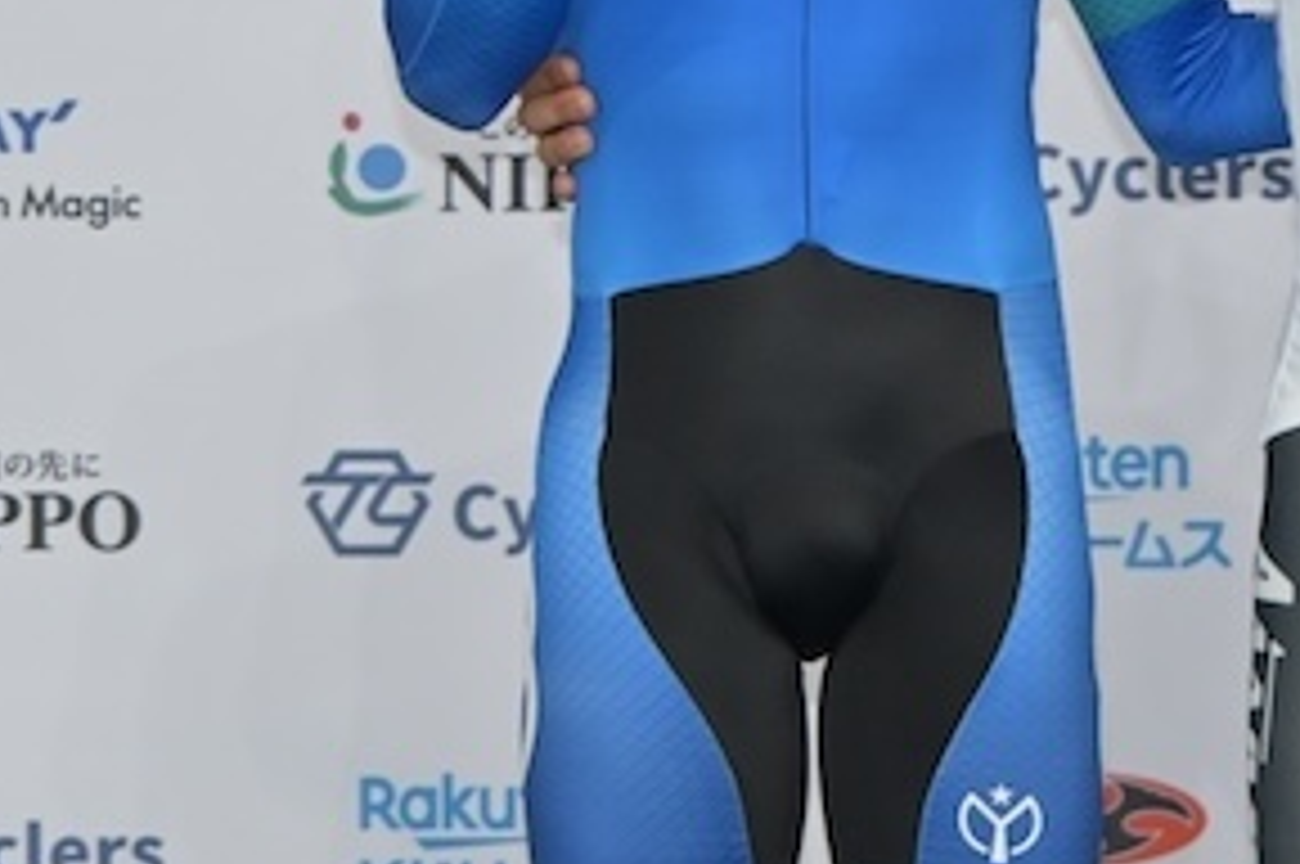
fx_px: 10496
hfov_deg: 7.0
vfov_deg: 4.7
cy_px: -218
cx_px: 1552
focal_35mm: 291
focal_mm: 105
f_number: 8
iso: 1250
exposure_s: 1/160
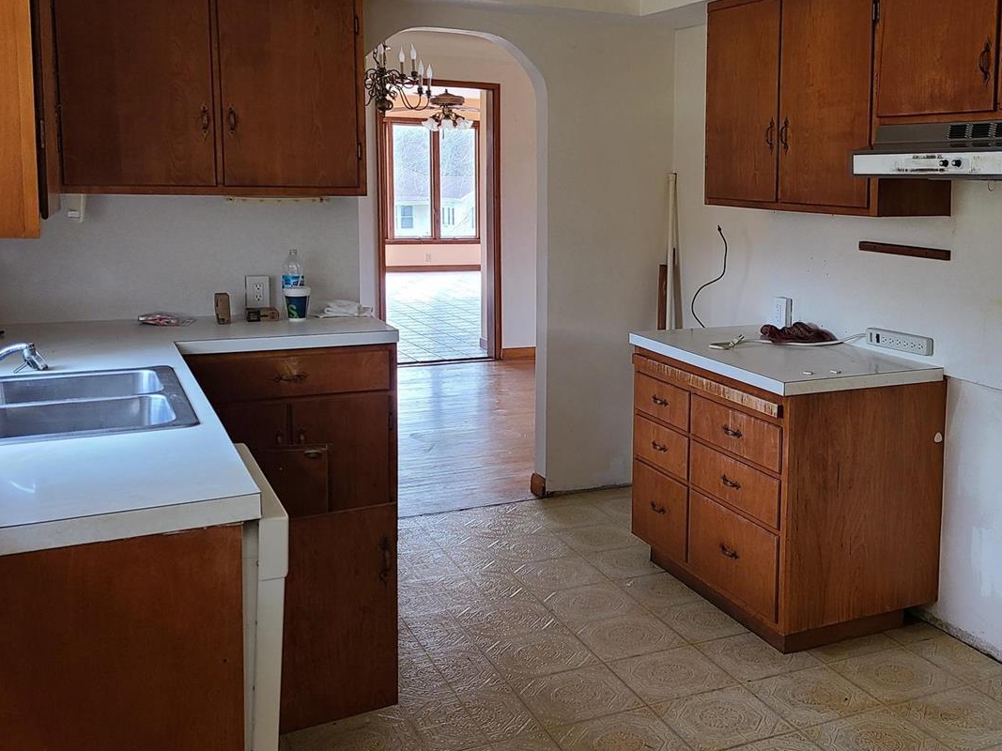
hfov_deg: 46.6
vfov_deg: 36.7
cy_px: 297
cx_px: 717
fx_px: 1129
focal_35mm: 39
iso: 125
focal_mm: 5.4
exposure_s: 1/59
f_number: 1.8
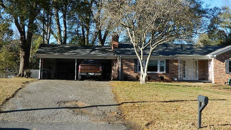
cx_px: 145
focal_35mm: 46
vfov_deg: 25.9
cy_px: 46
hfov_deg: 44.2
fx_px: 282
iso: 80
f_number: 3.2
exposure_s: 1/500
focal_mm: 5.6
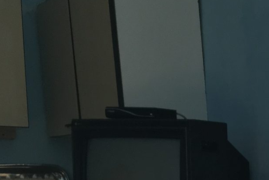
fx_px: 942
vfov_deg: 10.2
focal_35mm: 126
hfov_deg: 13.9
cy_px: 340
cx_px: 525
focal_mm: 4.15
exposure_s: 1/100
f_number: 2.2
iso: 32
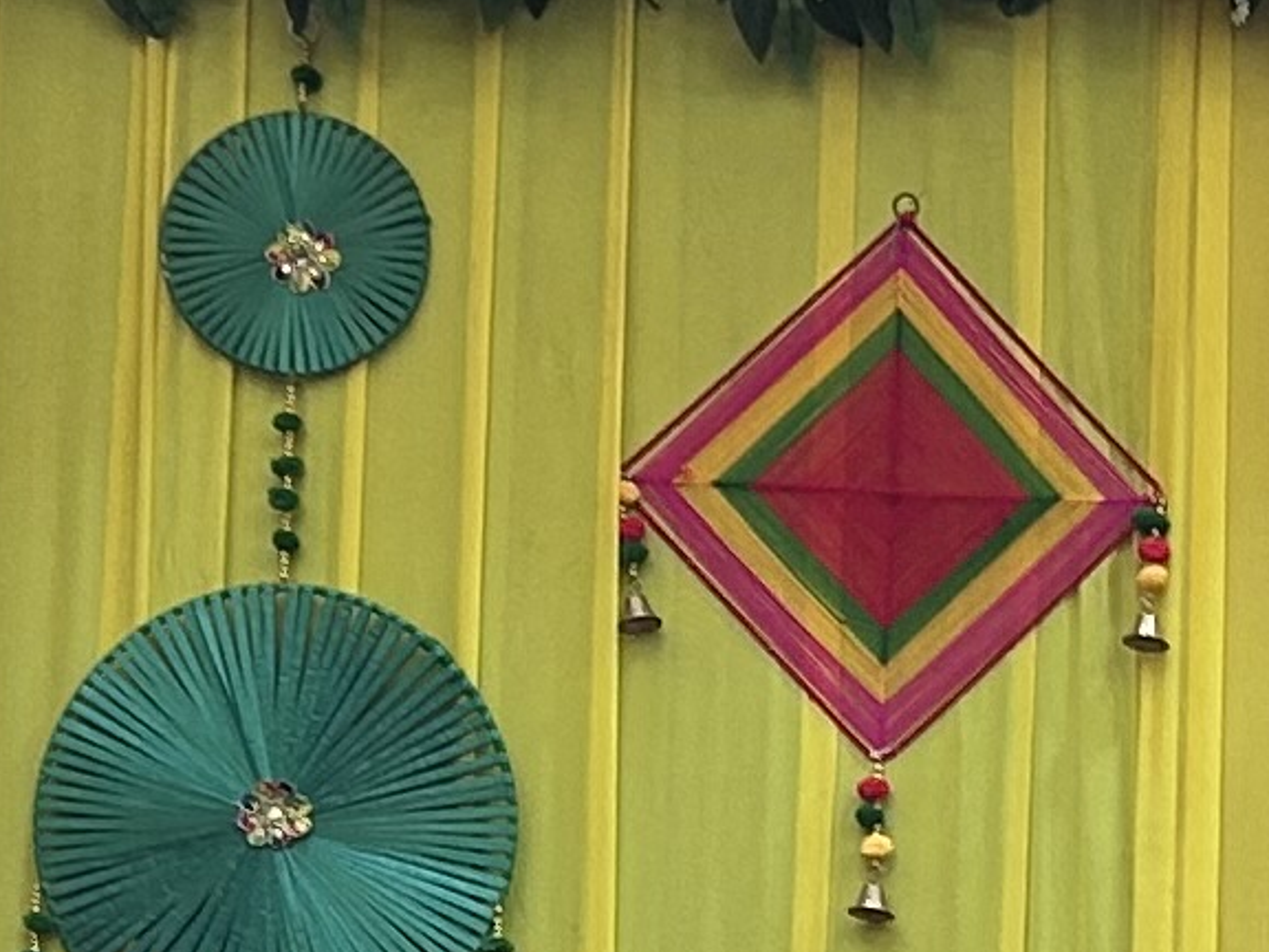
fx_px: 6672
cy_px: 1673
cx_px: 1954
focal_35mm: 182
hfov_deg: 10.5
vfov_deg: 7.9
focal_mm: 5.7
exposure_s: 1/100
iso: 80
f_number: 1.5
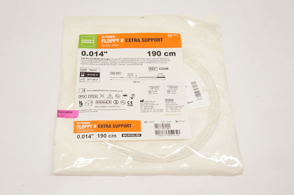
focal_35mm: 36
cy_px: 98
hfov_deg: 53.2
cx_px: 147
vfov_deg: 36.8
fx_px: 294
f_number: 7.1
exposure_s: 1/125
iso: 800
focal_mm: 24
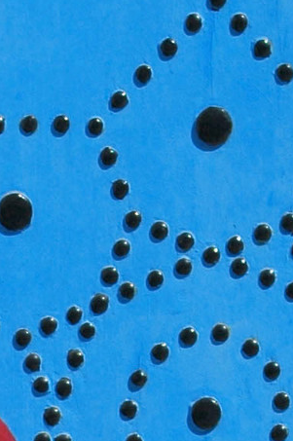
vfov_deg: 7.9
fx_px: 2924
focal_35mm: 239
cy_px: 1113
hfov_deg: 5.7
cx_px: -71
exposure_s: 1/500
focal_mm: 30
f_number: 11
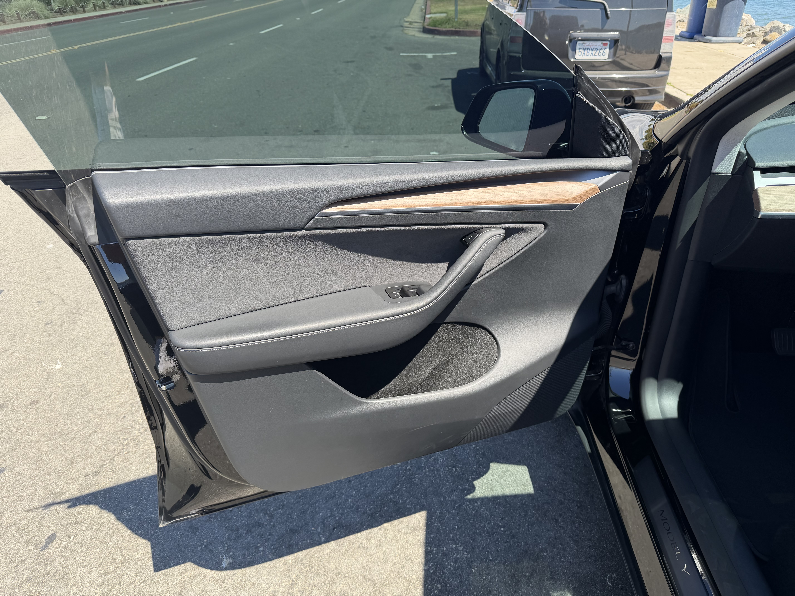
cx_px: 398
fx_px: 551
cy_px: 298
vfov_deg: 56.8
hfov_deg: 71.6
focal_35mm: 24
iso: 80
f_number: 1.78
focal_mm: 6.76
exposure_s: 1/878
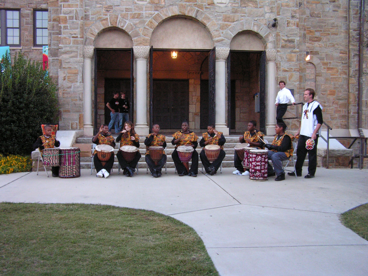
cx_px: 184
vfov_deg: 37.7
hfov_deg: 49.0
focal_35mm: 38
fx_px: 404
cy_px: 138
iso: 160
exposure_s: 1/40
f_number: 2.8
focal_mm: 6.3
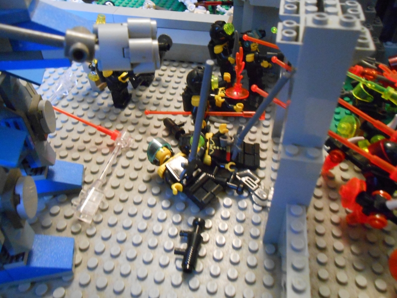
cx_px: 198
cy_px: 149
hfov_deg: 60.0
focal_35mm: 30
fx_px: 344
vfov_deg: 46.8
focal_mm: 5.3
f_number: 3.8
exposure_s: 1/3
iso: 800
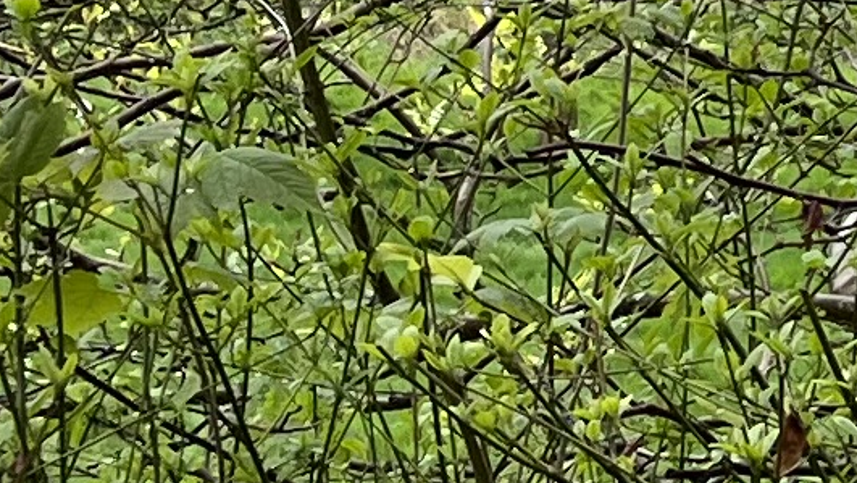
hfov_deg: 8.9
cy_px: -722
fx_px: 4887
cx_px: 2155
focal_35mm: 215
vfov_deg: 5.4
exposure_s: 1/412
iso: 50
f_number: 1.6
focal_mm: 5.1
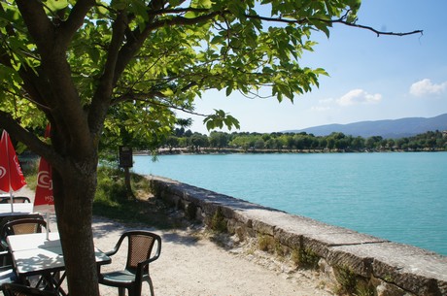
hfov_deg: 67.5
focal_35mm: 27
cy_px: 148
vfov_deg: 47.8
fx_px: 335
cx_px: 224
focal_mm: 18
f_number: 11
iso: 100
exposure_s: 1/125
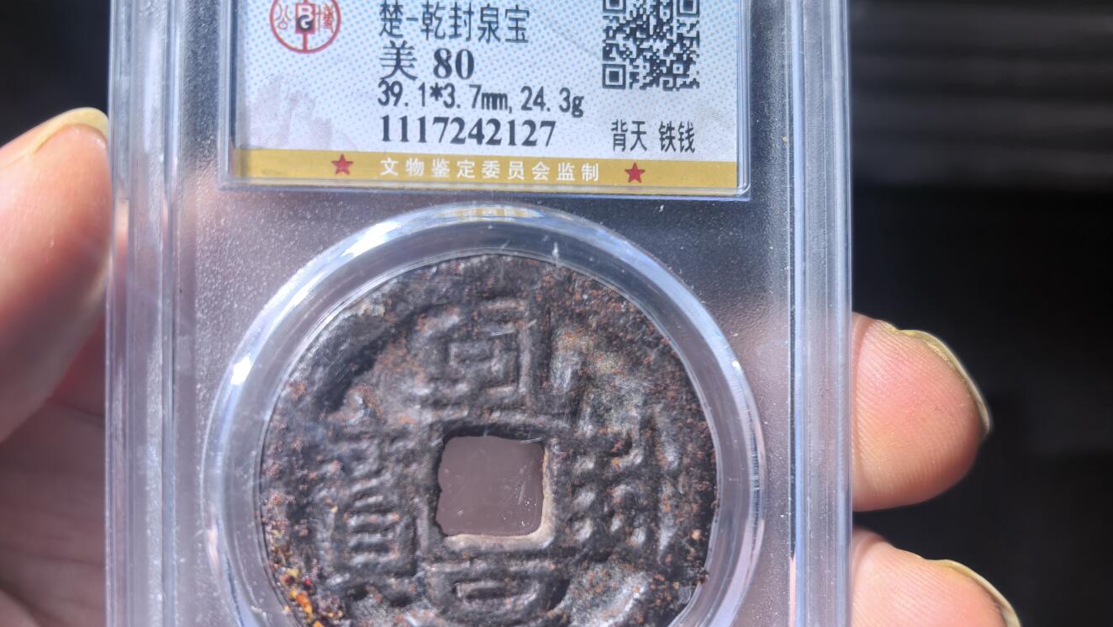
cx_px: 547
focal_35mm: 40
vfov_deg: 29.7
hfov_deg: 50.5
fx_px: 1181
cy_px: 366
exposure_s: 1/162
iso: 50
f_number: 2
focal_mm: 8.5
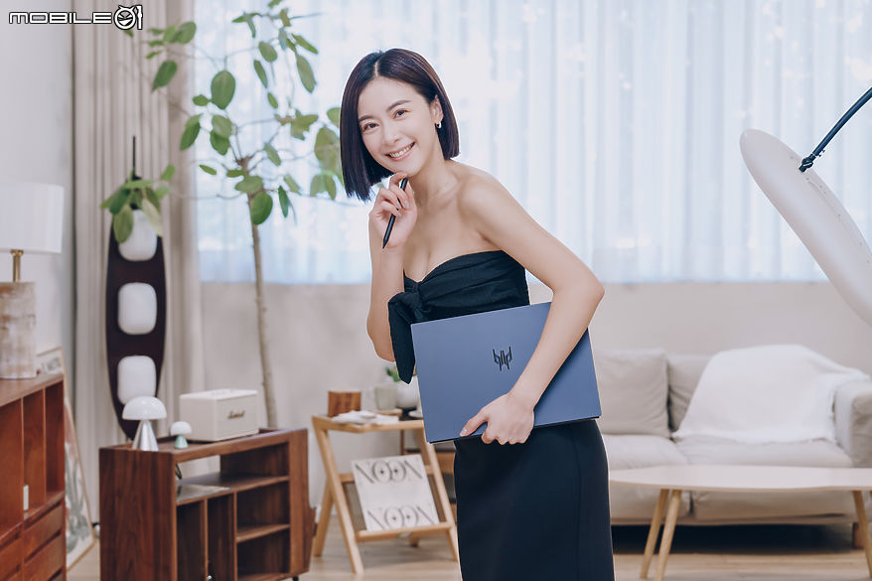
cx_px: 436
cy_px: 290
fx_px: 1695
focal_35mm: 70
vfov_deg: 19.4
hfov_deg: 28.8
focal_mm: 70
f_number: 4
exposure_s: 1/60
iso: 1000
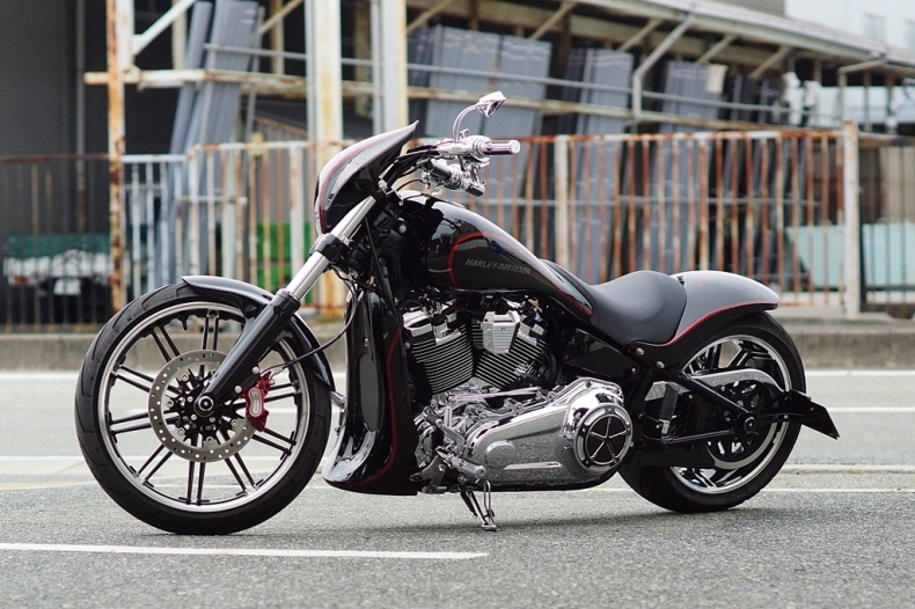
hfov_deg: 16.1
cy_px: 304
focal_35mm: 128
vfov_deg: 10.7
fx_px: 3239
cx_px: 458
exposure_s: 1/5000
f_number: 3.2
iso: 800
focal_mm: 85
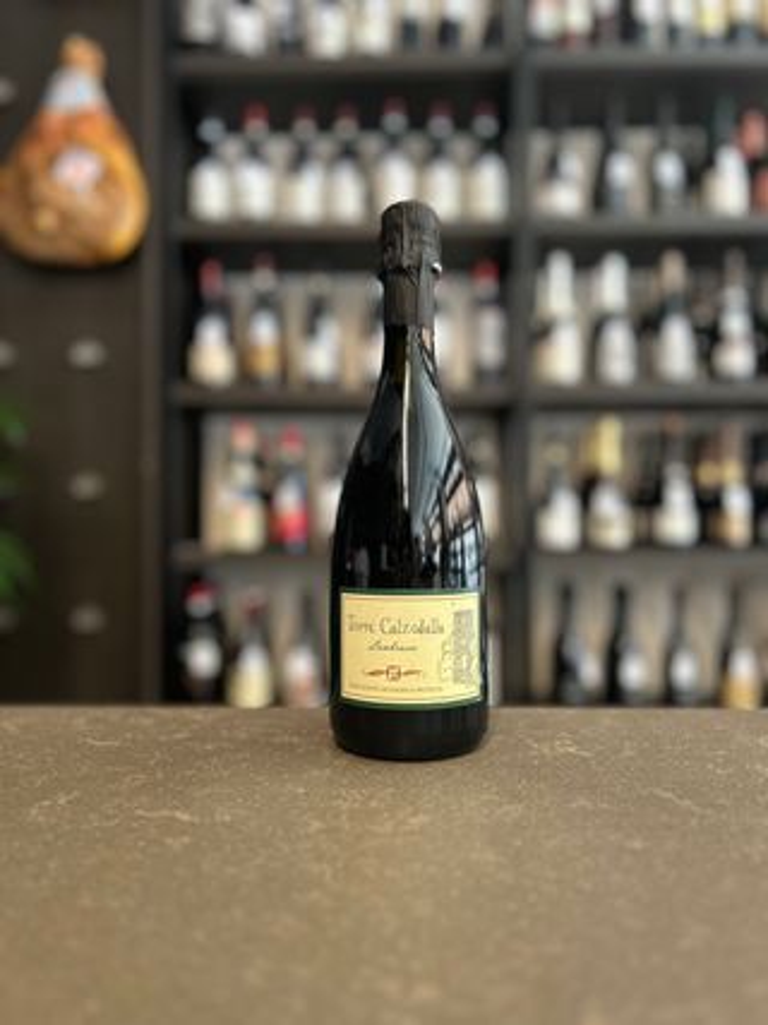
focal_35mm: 26
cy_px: 512
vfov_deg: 67.3
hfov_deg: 53.0
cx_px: 384
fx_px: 770
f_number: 1.5
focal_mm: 5.7
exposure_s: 1/50
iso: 200
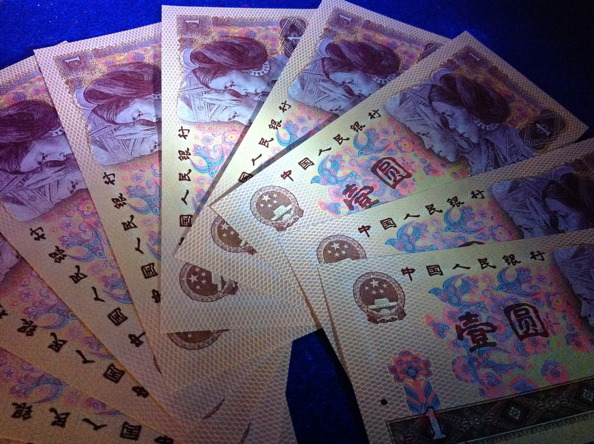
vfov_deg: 40.6
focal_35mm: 35
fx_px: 600
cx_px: 297
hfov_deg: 52.7
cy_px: 222
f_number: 2.4
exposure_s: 1/15
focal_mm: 4.28
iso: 640
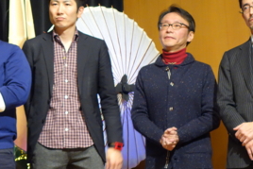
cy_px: 51
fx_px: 1343
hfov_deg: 10.6
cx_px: -21
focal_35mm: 191
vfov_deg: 7.2
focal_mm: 23.82
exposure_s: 1/40
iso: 800
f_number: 4
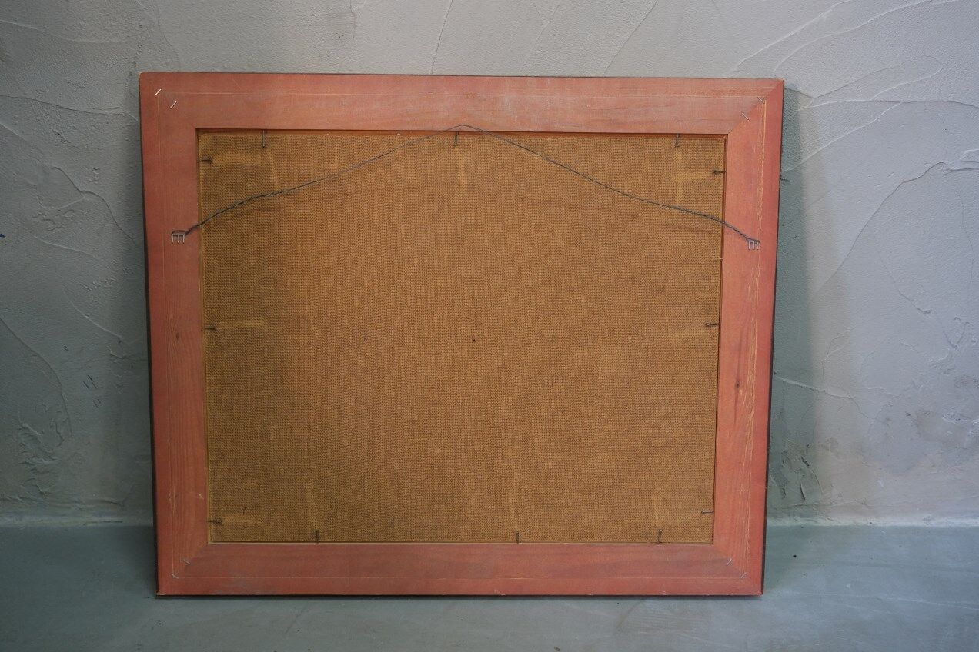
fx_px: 952
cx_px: 490
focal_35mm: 35
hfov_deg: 54.4
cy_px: 326
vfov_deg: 37.9
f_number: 4
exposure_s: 1/34
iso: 1250
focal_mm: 23.5
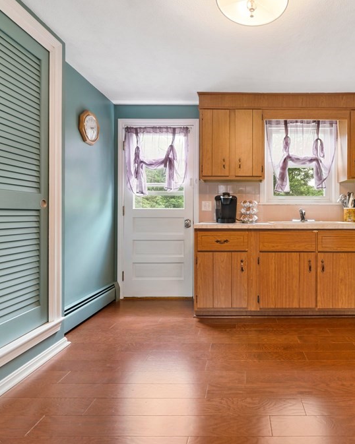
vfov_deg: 80.4
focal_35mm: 20
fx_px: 263
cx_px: 242
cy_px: 221
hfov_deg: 65.9
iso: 200
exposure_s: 1/8
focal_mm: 14
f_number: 7.1
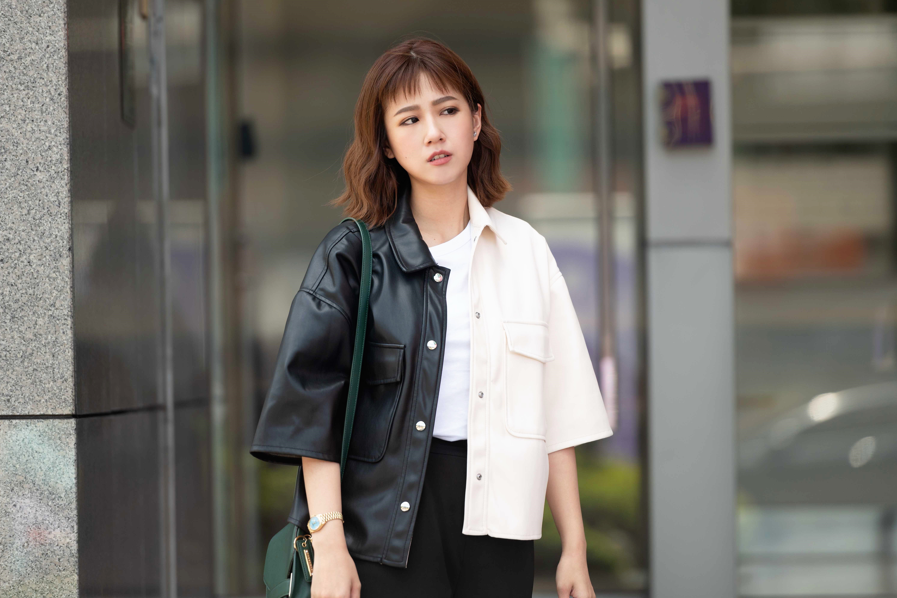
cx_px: 447
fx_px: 4385
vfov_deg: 7.8
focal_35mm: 176
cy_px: 300
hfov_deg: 11.7
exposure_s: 1/500
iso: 200
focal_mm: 175
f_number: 2.8
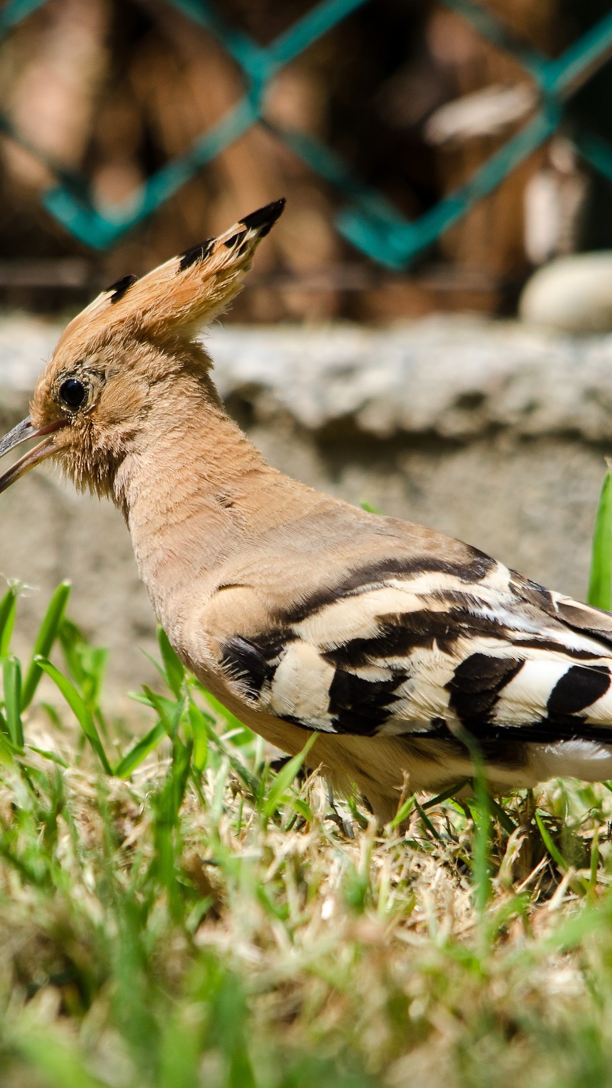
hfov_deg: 1.0
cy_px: 544
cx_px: 311
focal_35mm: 1186
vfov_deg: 1.8
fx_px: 34219
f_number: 8
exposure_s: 1/500
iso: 160
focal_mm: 500
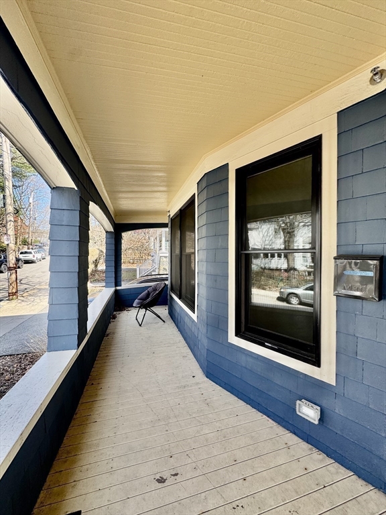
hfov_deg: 85.7
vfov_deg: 102.1
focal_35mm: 14
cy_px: 258
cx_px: 193
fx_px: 208
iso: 40
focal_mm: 2.22
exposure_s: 1/132
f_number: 2.2
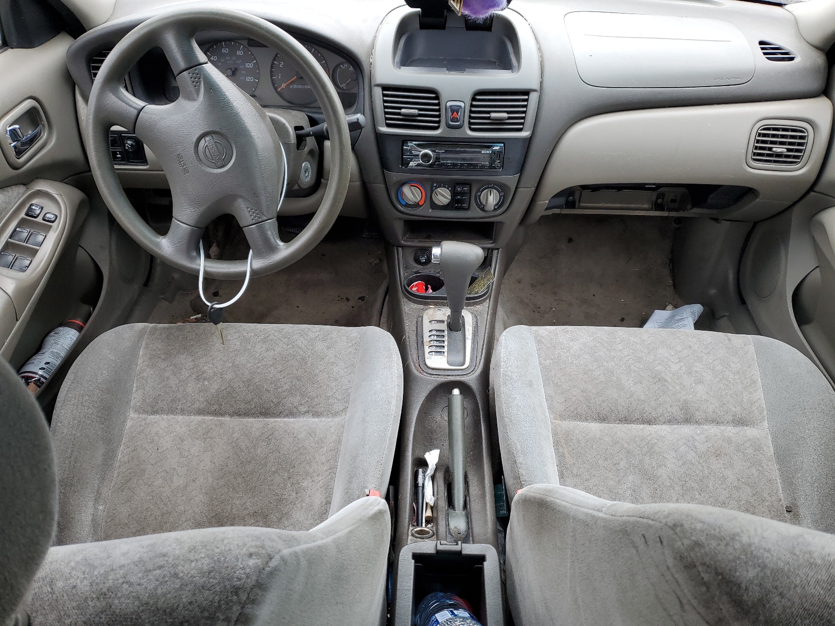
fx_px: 627
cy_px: 313
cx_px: 418
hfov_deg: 67.3
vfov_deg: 53.1
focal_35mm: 26
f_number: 1.5
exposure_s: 1/139
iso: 50
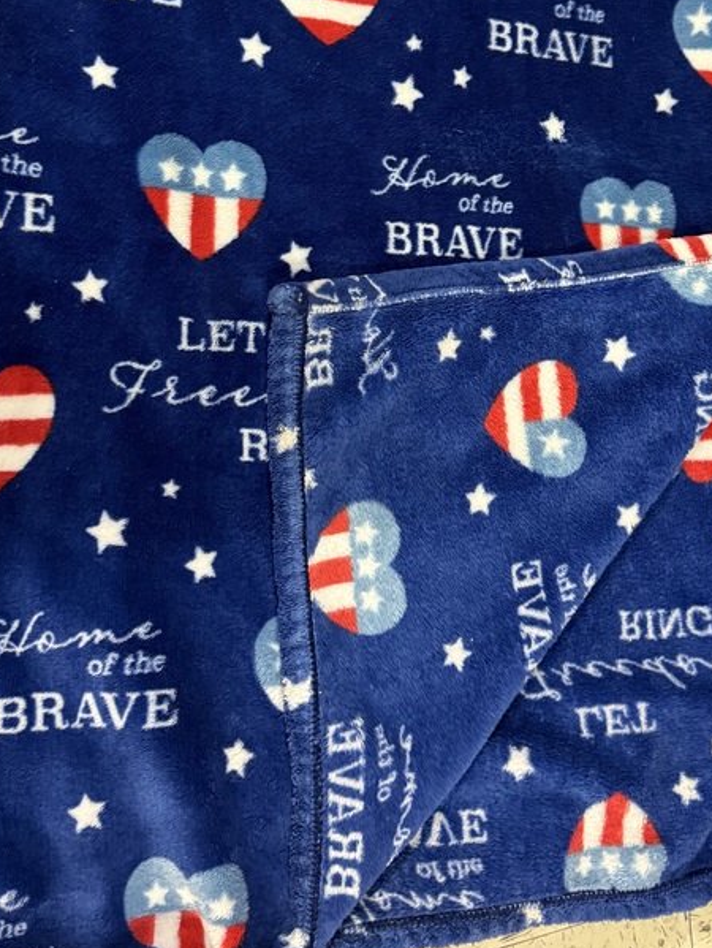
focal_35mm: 41
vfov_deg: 44.9
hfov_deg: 35.1
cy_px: 299
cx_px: 394
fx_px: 1123
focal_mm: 6.76
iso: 640
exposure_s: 1/60
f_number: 1.78
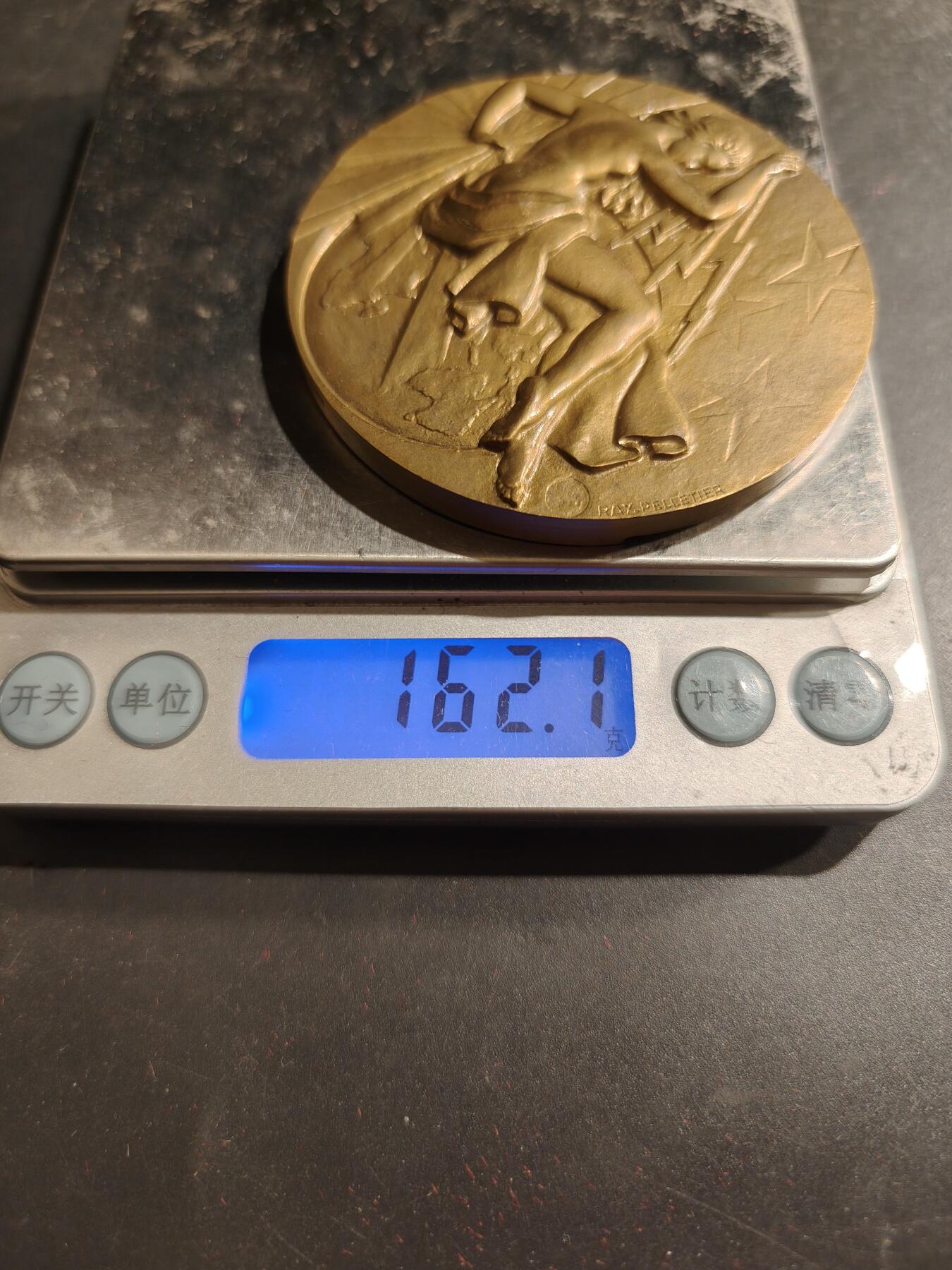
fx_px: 843
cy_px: 635
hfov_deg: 58.9
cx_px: 476
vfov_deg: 73.9
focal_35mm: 23
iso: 250
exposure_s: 1/200
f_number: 1.6
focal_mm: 6.06
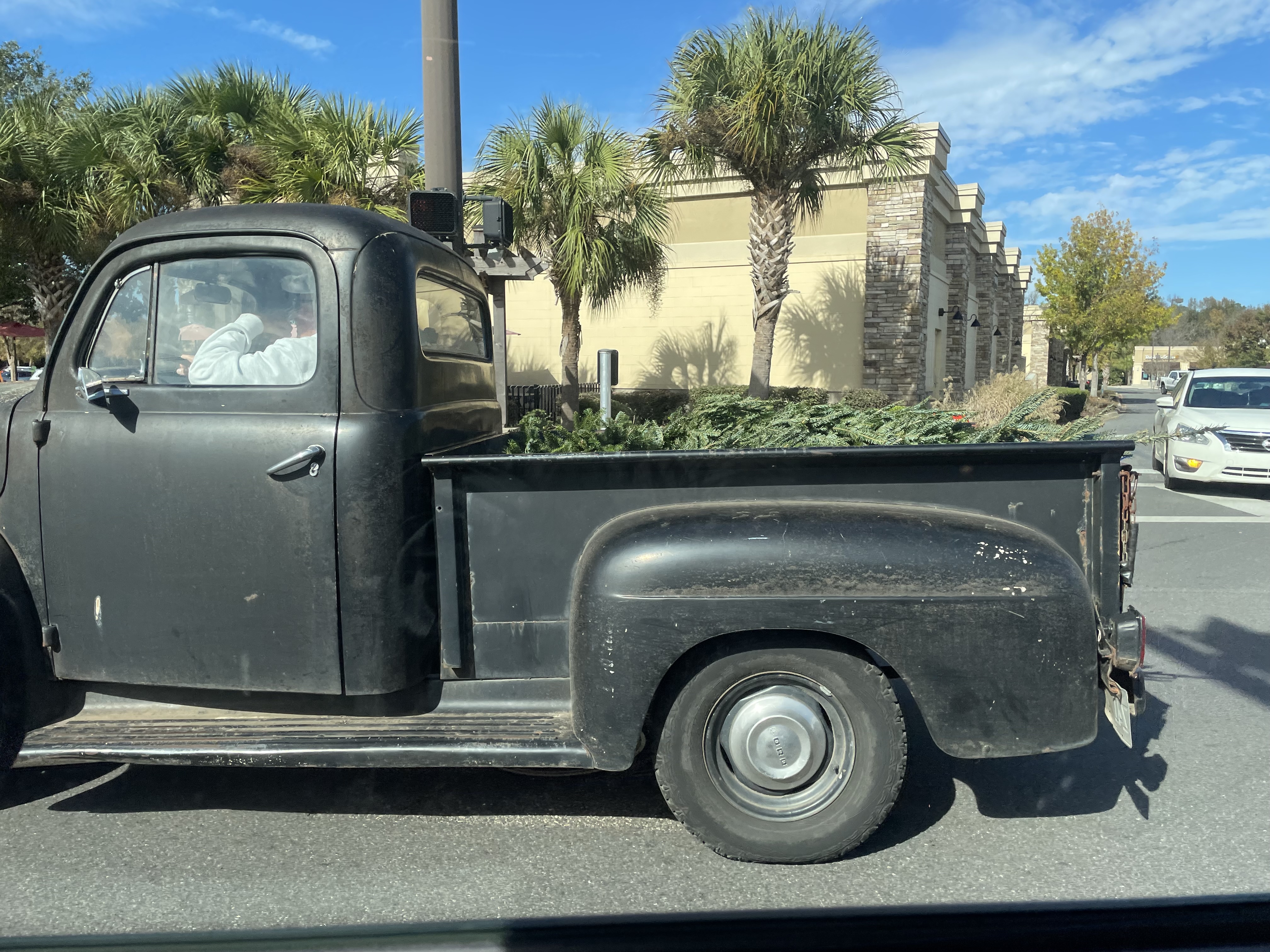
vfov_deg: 53.1
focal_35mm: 26
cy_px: 476
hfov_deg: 67.3
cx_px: 635
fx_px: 954
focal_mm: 4.2
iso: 32
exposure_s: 1/2174
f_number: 1.6
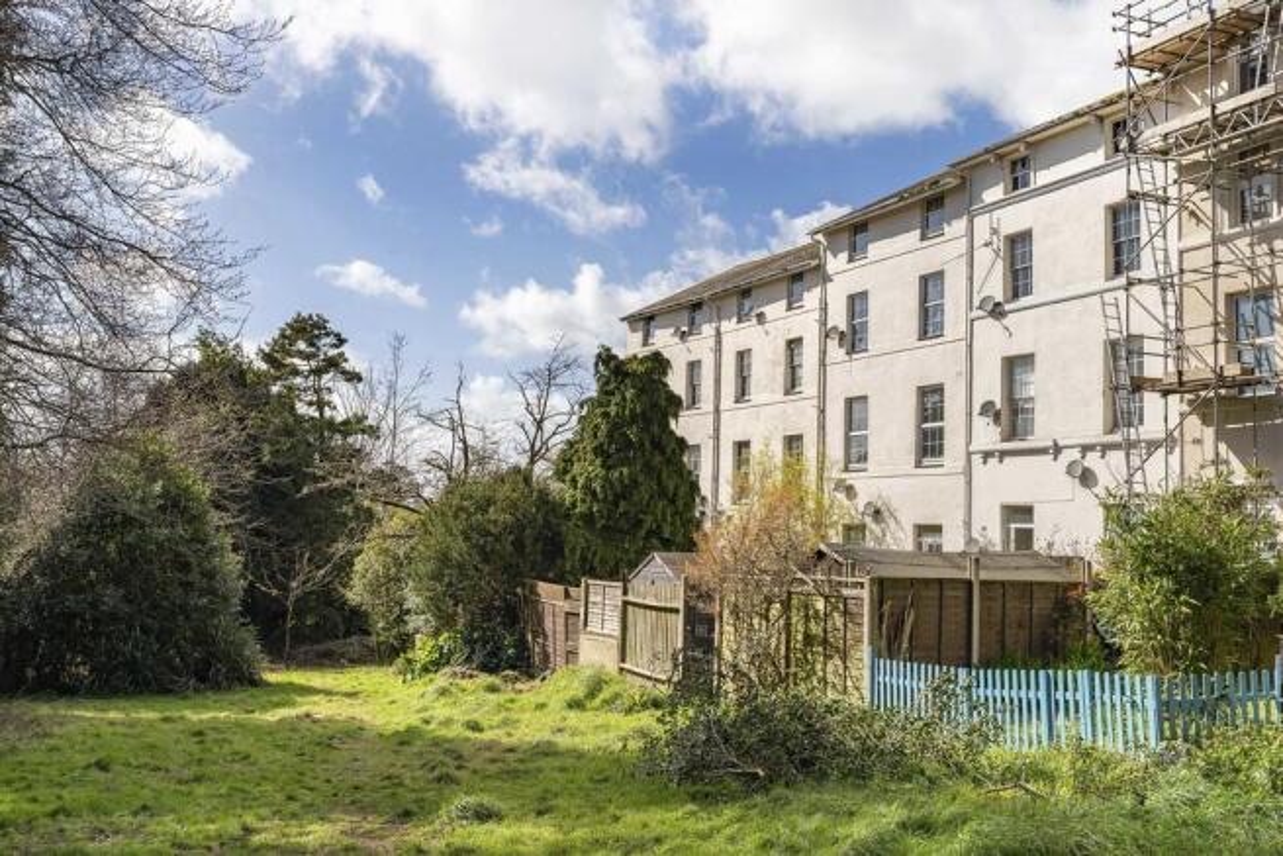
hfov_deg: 55.1
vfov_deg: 38.4
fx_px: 1230
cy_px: 428
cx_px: 642
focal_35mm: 34
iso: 200
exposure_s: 1/800
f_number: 7.1
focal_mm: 34.5
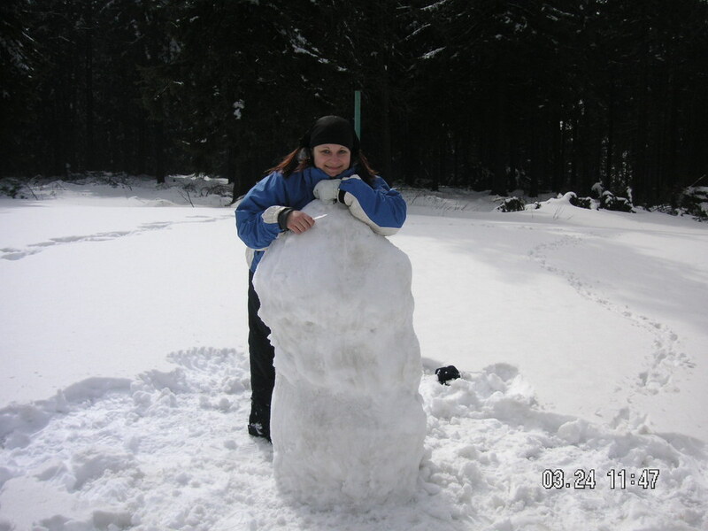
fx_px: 757
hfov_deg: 50.1
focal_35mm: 37
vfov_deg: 38.7
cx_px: 354
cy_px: 266
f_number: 6.7
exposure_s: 1/350
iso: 50
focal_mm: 6.1
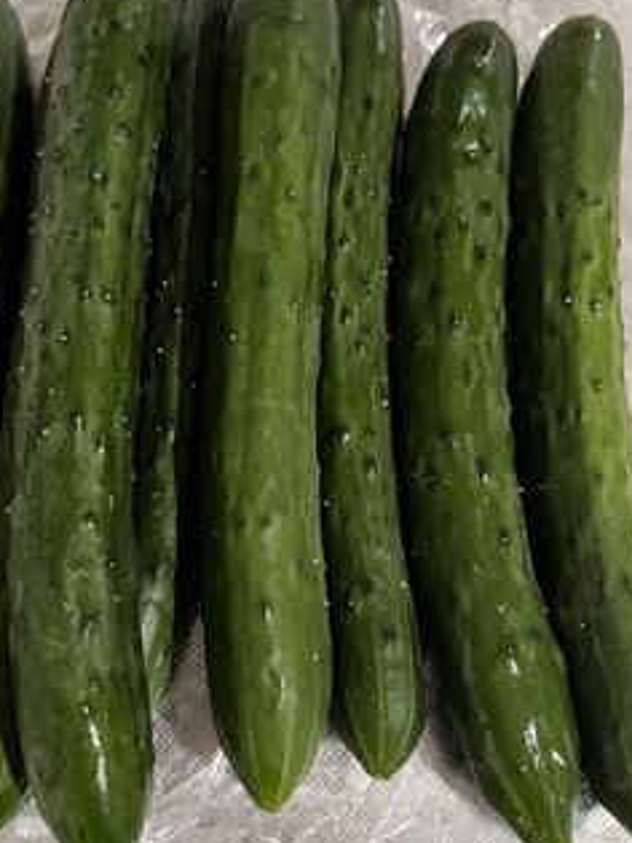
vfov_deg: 55.2
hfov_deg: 42.7
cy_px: 367
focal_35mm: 33
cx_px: 254
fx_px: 804
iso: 640
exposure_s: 1/30
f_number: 1.5
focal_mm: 5.7
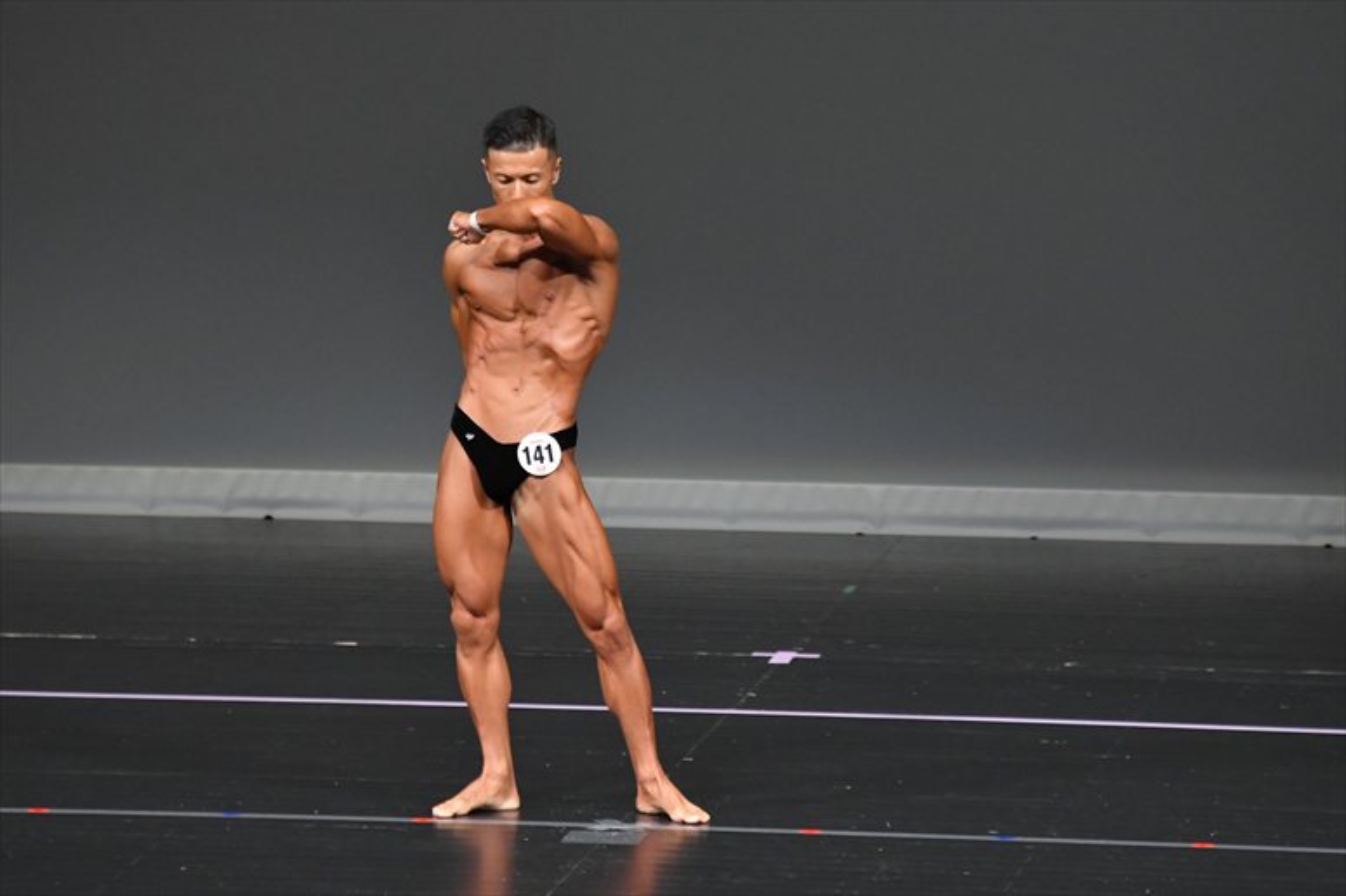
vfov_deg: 4.0
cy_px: 448
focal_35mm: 345
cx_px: 673
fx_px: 12893
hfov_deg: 6.0
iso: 4000
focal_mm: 230
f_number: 5.6
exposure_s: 1/400
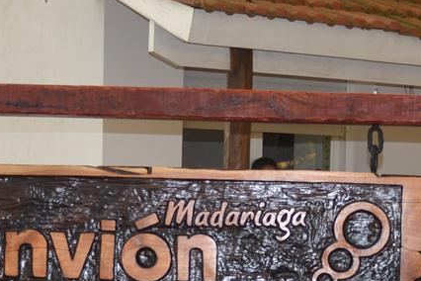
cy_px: 295
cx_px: 315
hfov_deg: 14.9
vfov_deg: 9.9
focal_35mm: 137
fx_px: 1602
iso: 200
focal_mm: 24
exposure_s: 1/125
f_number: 4
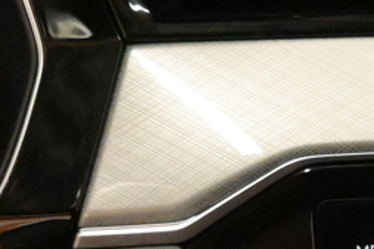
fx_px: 2388
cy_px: 492
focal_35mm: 230
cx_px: 763
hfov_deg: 8.5
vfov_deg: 5.8
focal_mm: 24
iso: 8000
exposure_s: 1/200
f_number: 5
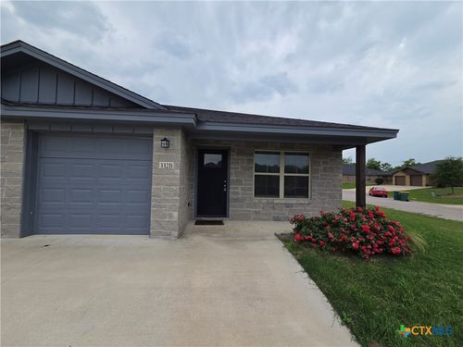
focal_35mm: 13
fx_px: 174
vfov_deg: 89.9
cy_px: 174
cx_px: 232
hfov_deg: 106.2
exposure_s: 1/1076
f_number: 2.2
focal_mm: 2.2
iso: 100
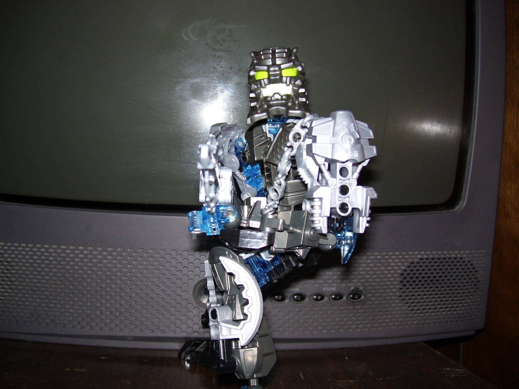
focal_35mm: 36
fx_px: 540
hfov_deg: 51.4
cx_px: 260
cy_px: 194
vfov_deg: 39.7
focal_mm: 6
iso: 80
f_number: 2.7
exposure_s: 1/60
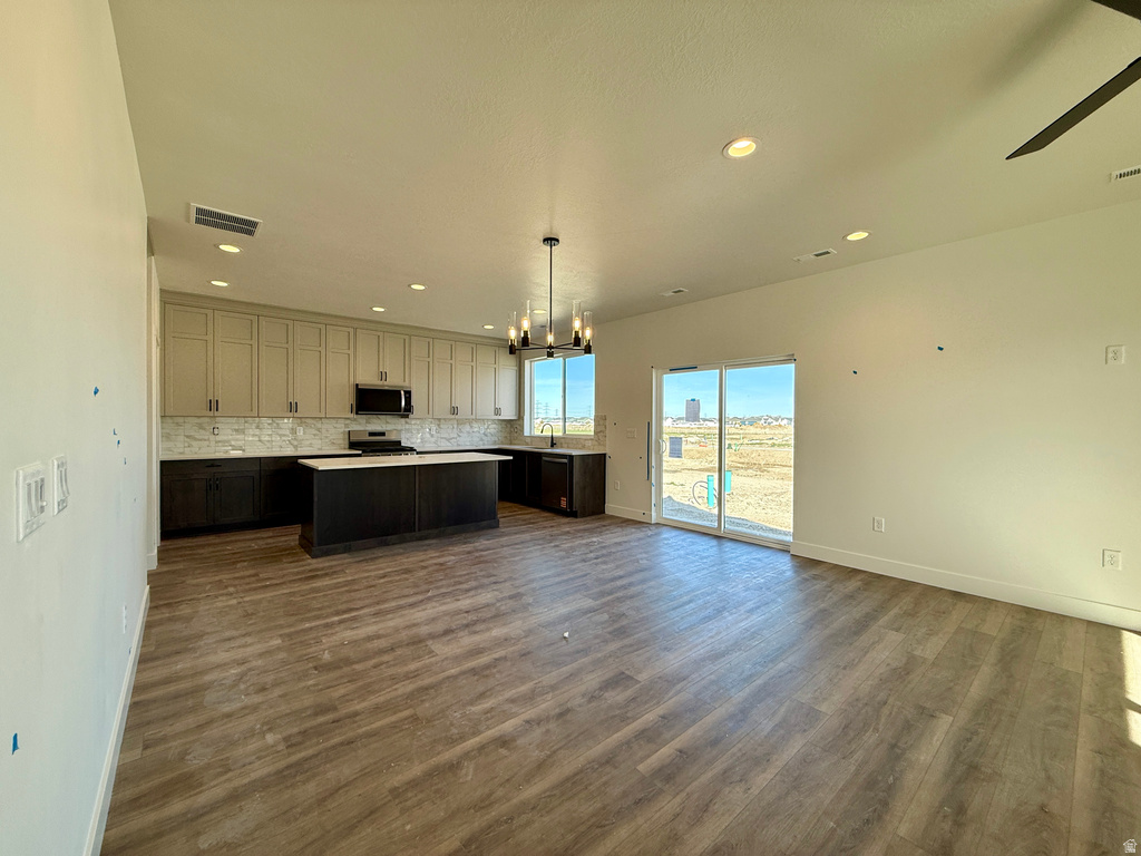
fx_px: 461
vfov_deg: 85.7
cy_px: 428
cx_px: 570
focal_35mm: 14
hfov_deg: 102.1
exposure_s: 1/249
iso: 64
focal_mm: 2.22
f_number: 2.2
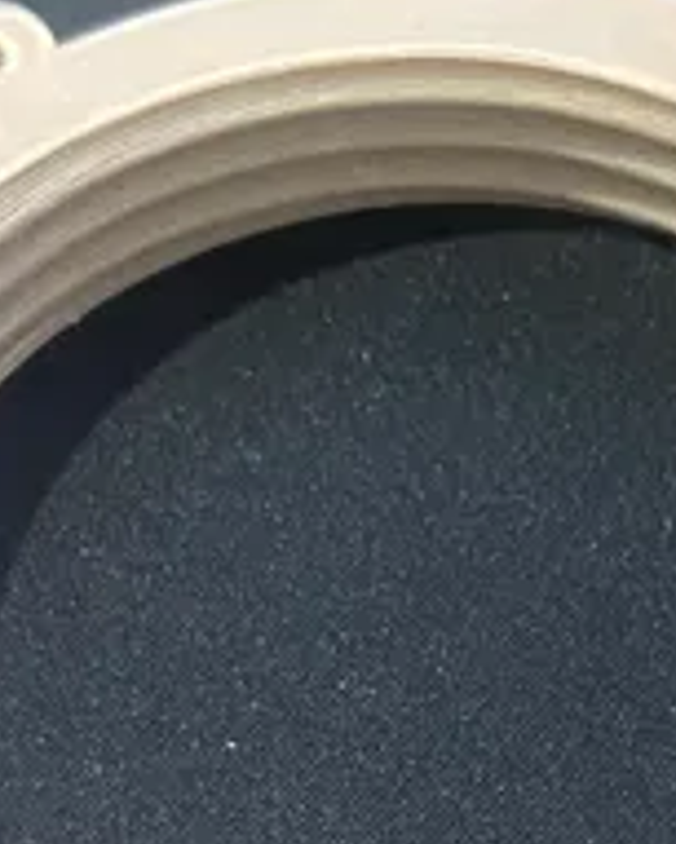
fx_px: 2074
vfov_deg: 22.1
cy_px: 864
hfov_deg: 18.5
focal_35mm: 83
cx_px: 453
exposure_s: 1/33
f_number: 1.8
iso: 500
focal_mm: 4.25
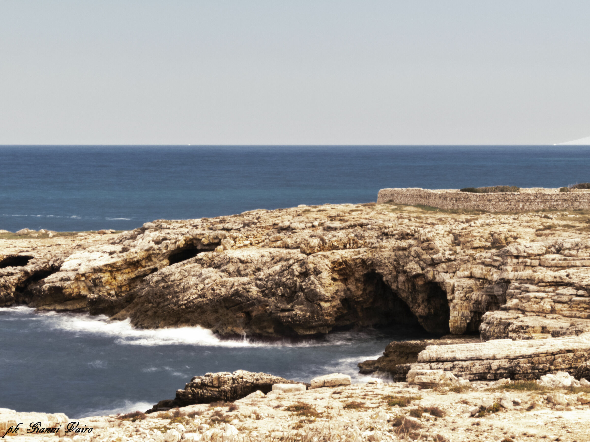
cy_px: 221
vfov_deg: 11.9
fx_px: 2131
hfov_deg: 15.8
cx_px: 295
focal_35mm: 125
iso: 100
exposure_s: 1.6
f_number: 8
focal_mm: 22.4
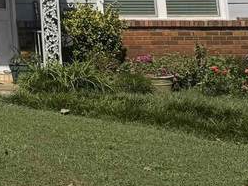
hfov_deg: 12.6
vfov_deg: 11.1
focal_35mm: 124
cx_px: -334
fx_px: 888
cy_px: -157
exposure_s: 1/12346
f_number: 1.78
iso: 80
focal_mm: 6.76
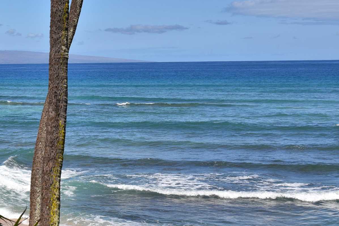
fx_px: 848
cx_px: -59
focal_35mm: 90
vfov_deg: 15.1
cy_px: 58
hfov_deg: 21.2
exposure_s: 1/200
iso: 100
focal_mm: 35
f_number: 13
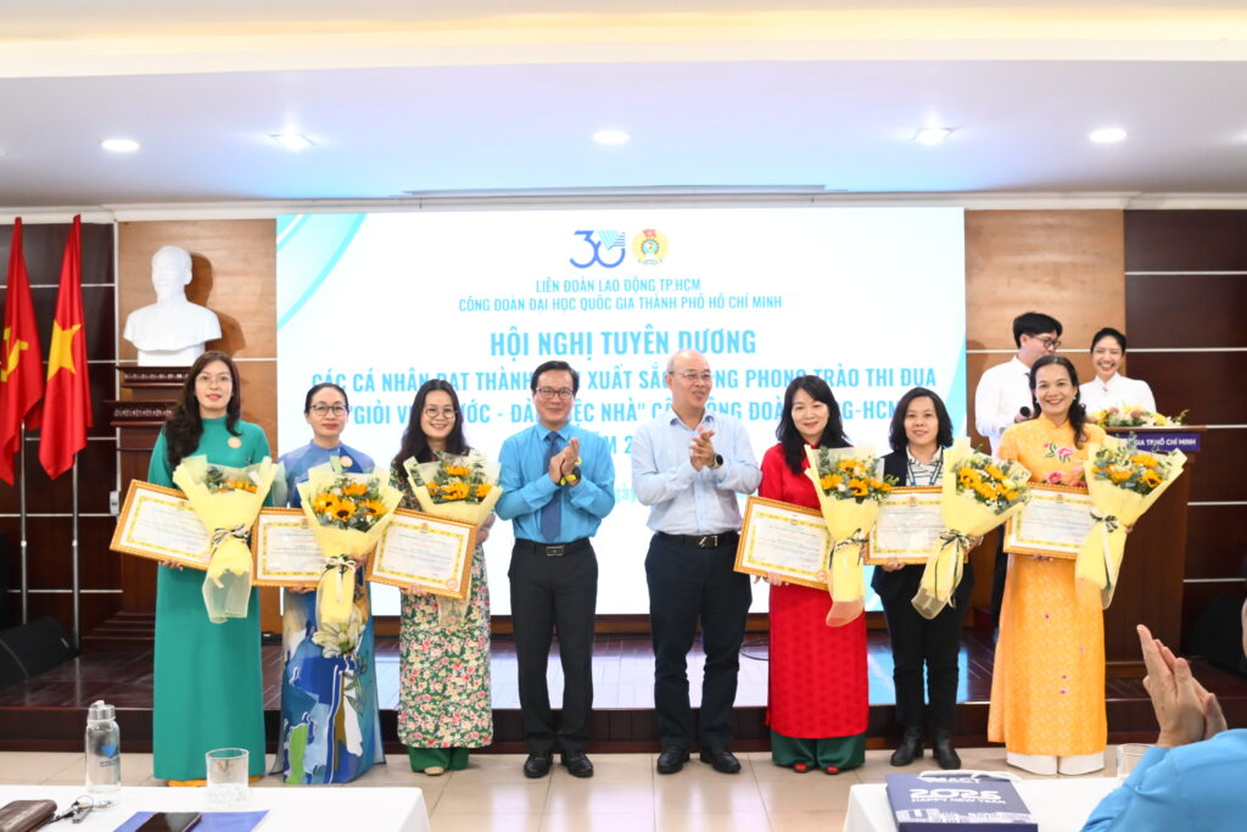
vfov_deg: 36.9
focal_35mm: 36
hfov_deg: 53.1
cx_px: 624
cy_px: 416
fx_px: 1247
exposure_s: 1/250
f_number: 4
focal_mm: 24
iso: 2500
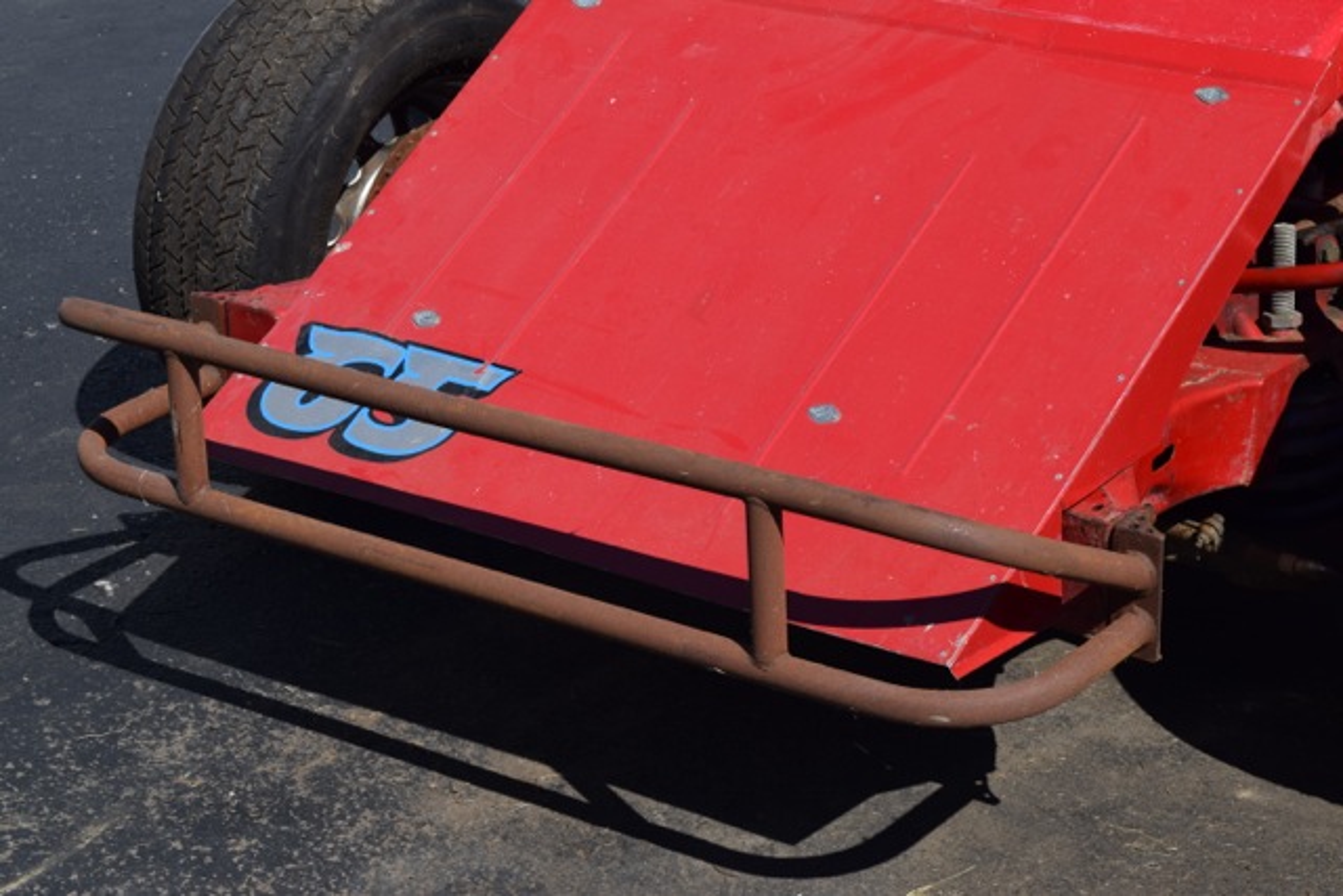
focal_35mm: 82
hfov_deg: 24.6
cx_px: 672
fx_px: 3078
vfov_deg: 16.6
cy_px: 448
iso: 200
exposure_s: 1/400
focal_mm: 55
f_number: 10
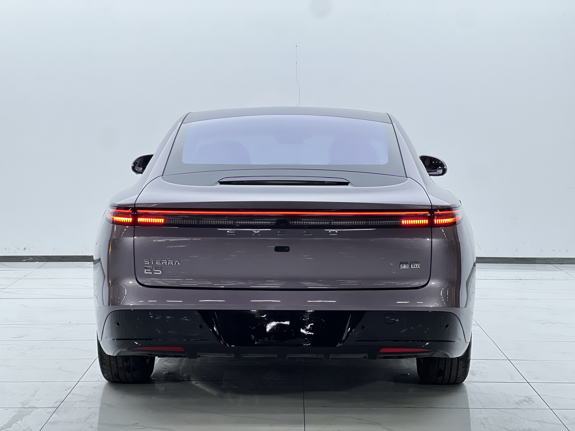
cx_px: 288
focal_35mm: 77
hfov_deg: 25.3
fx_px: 1279
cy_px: 216
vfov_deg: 19.1
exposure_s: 1/82
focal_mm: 9
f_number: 2.8
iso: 160
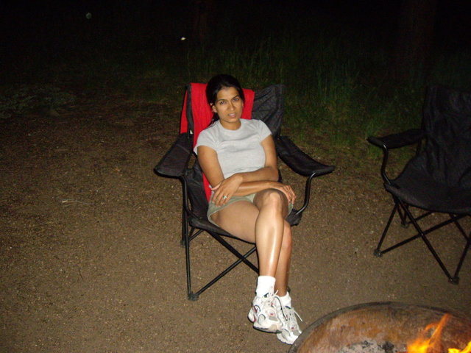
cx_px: 236
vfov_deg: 37.7
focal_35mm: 38
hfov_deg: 49.0
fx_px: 517
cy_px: 176
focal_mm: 6.2
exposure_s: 1/40
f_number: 2.7
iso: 400
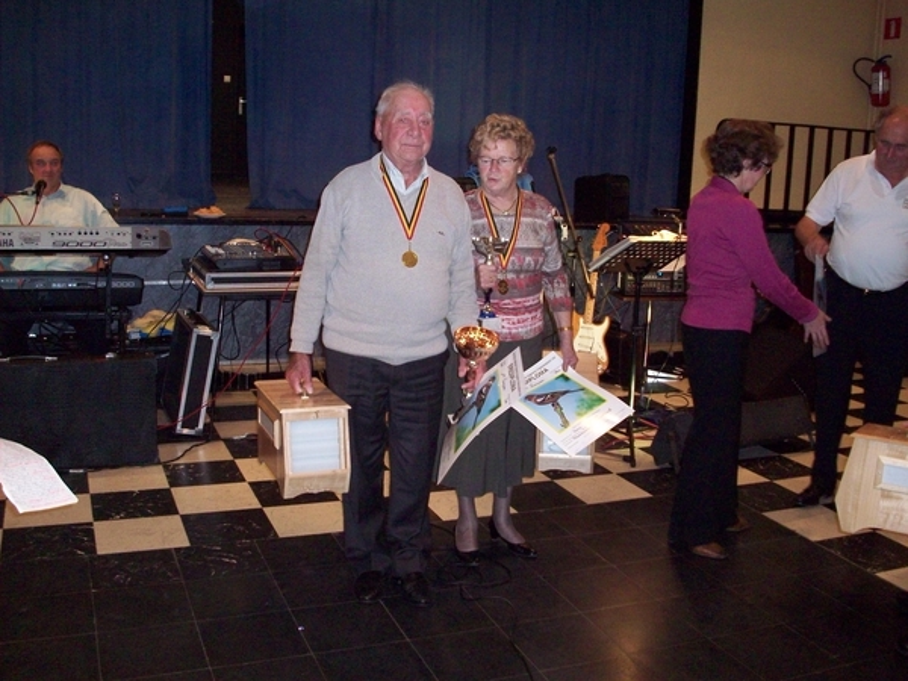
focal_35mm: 37
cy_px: 340
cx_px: 454
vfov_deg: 38.7
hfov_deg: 50.1
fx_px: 971
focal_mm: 6.2
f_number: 2.8
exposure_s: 1/45
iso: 200
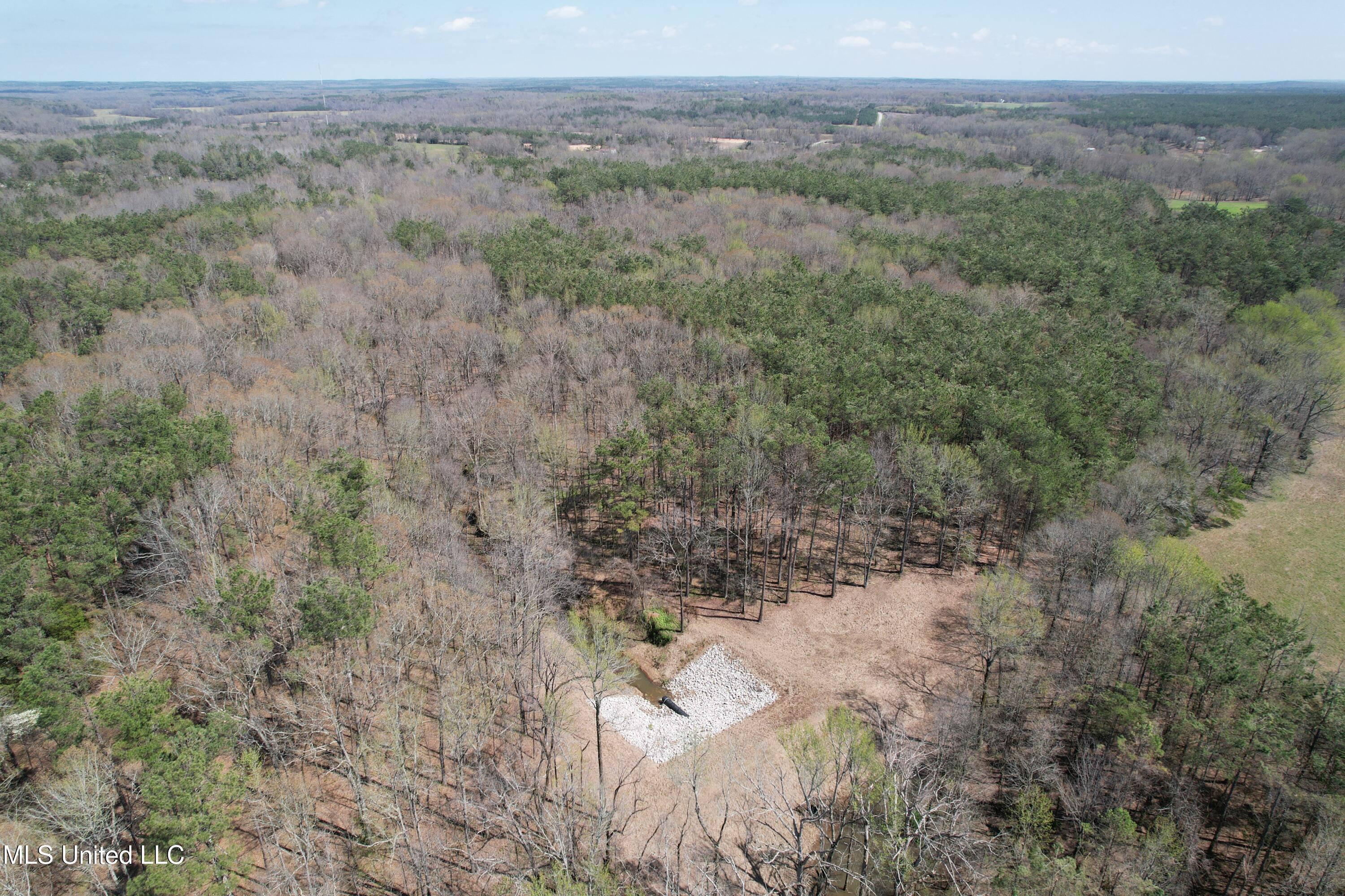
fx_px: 822
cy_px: 448
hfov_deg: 78.6
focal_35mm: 22
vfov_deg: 57.2
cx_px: 672
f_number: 2.8
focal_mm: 8.38
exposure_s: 1/1500
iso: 140
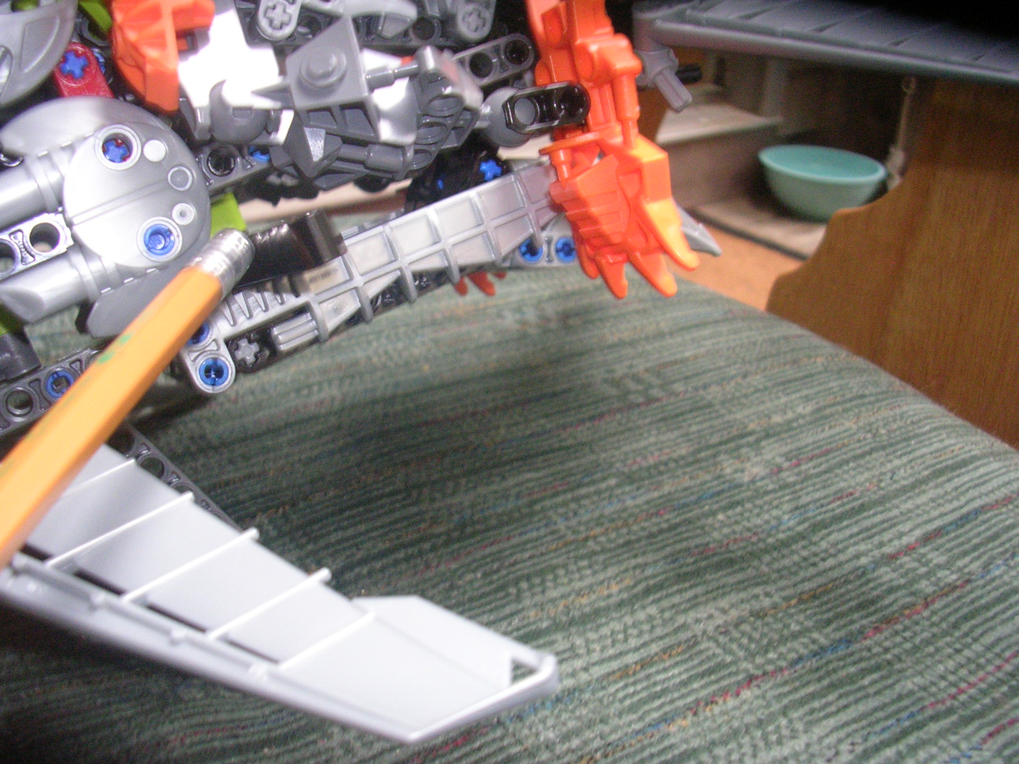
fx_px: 1119
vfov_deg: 37.7
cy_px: 382
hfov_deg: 49.0
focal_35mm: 38
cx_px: 510
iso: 200
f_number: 2.8
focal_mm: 5.8
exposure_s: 1/11.3
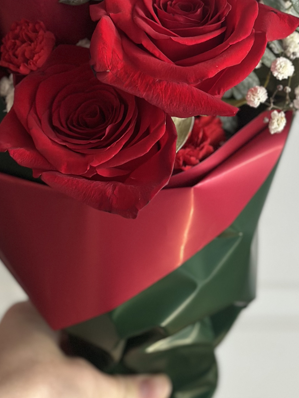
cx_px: 154
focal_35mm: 94
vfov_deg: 20.6
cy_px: 81
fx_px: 1083
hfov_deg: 15.7
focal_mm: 6.86
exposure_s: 1/60
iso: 320
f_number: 1.78
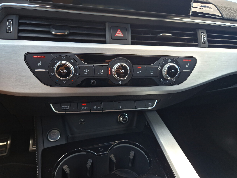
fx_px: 157
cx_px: 118
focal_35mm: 23
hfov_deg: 73.9
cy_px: 89
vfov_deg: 58.9
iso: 125
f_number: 1.8
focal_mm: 5.4
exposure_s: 1/182
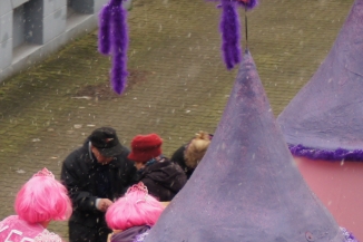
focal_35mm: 207
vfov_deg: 6.6
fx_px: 2086
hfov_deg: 9.7
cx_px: -134
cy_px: 213
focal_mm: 50
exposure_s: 1/80
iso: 500
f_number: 4.5
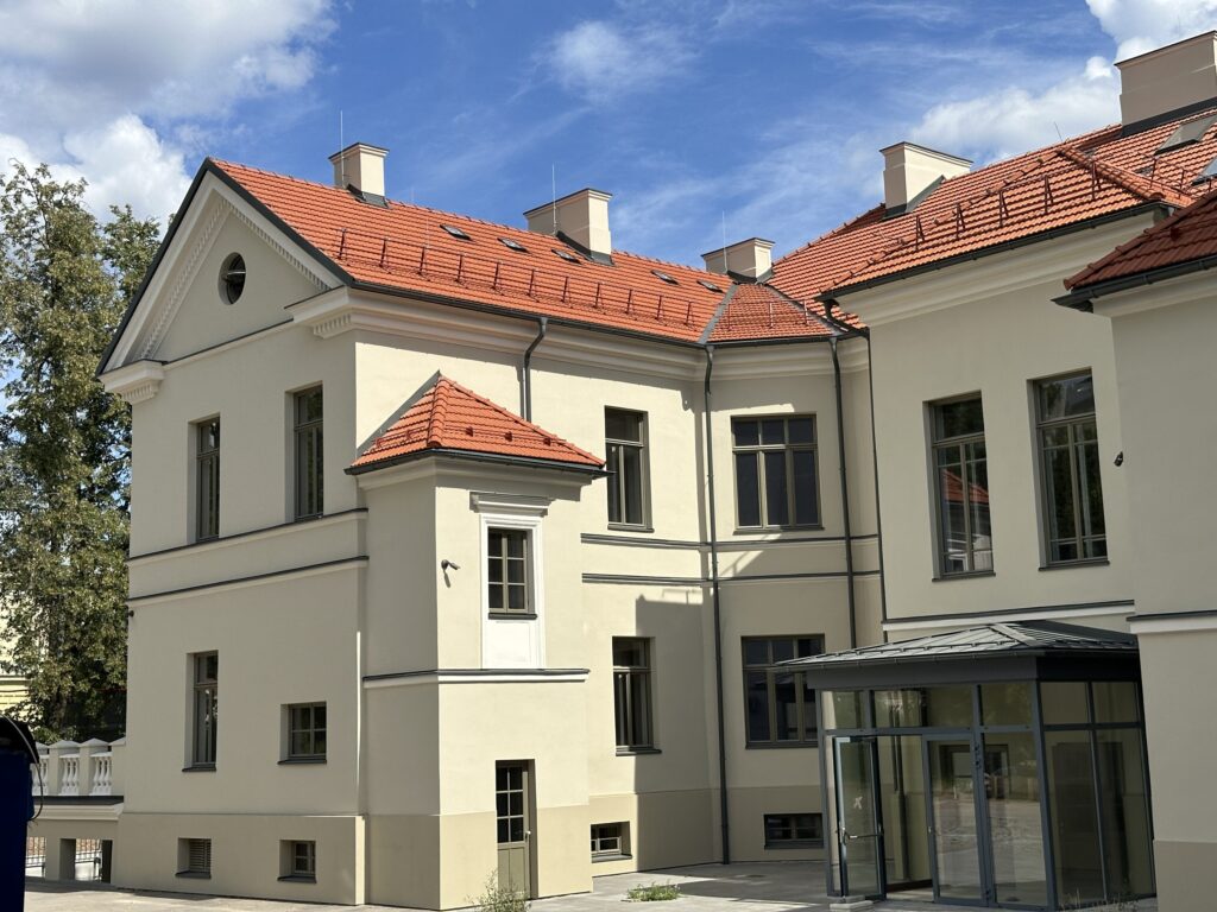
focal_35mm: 48
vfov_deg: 30.3
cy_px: 456
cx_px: 608
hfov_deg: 39.7
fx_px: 1688
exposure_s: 1/5882
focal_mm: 6.86
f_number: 1.78
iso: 64
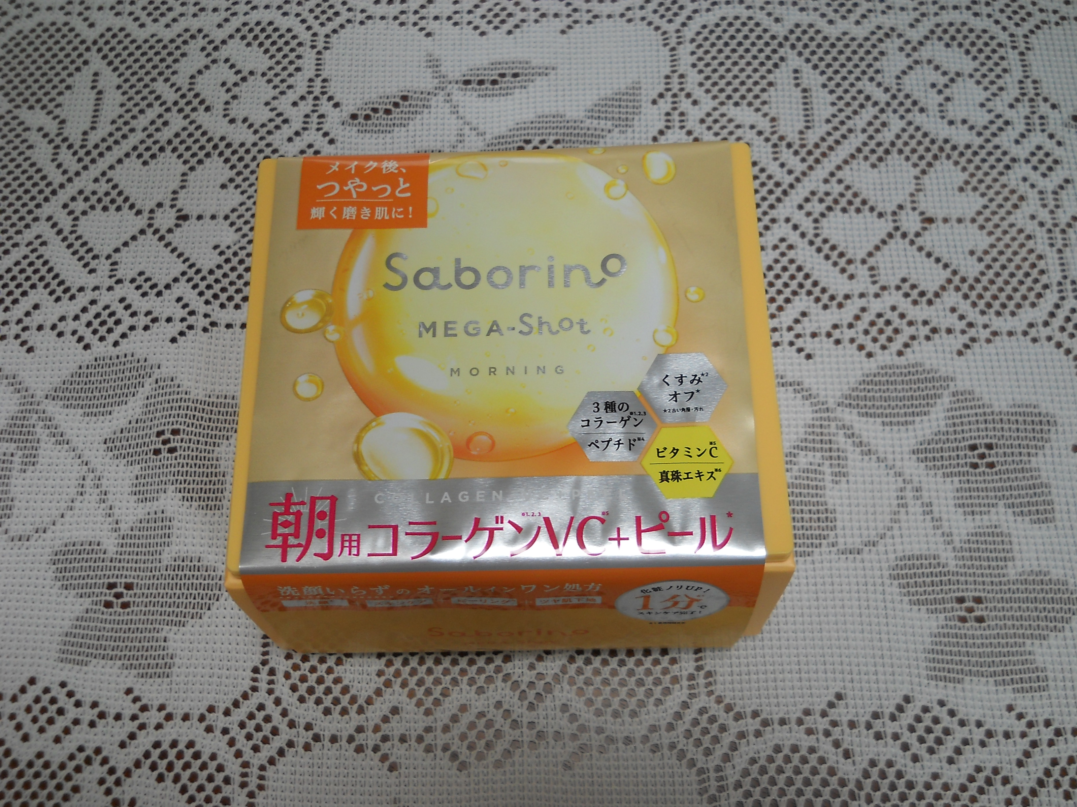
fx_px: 1276
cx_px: 538
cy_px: 404
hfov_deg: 45.8
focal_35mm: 41
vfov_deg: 35.1
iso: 80
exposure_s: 1/50
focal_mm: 6.72
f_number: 3.1
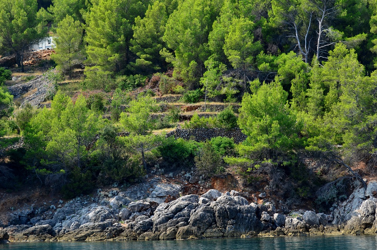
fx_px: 1097
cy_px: 125
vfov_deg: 13.0
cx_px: 188
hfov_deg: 19.5
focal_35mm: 105
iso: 400
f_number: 5.6
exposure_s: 1/1000
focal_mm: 70
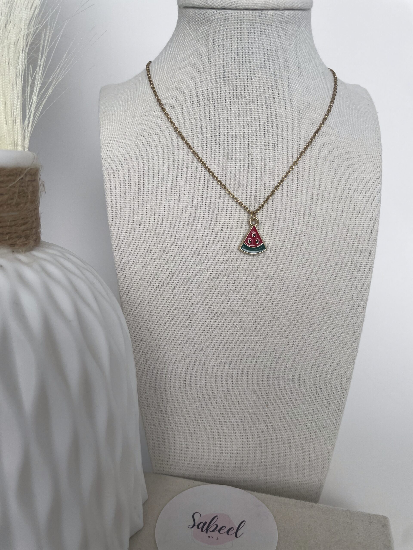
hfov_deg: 53.1
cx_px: 206
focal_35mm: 26
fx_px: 414
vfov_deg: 67.3
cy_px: 275
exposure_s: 1/228
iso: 40
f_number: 1.6
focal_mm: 4.2
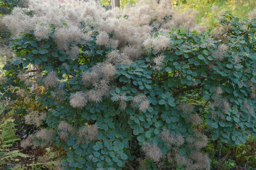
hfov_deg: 43.7
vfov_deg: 29.8
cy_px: 85
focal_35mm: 45
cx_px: 128
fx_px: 320
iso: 800
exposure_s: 1/125
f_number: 6.3
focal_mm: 30
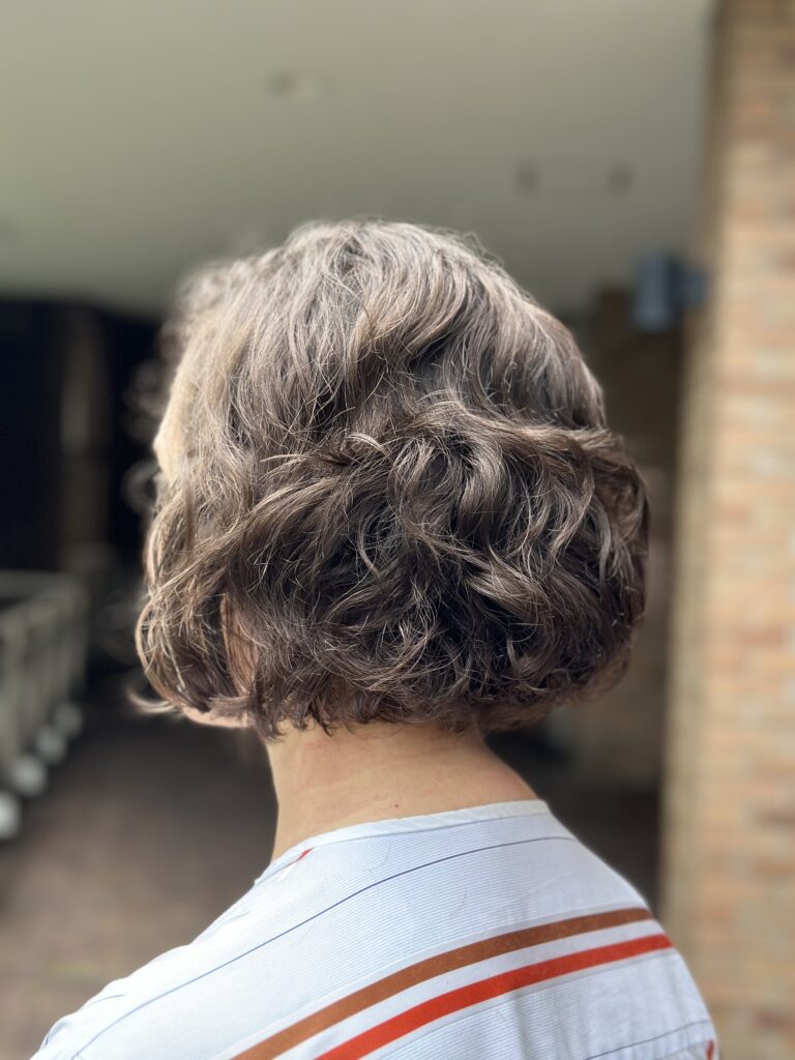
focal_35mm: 48
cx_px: 398
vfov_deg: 39.7
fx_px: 1470
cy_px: 530
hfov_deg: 30.3
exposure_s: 1/171
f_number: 1.78
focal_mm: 6.86
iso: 100
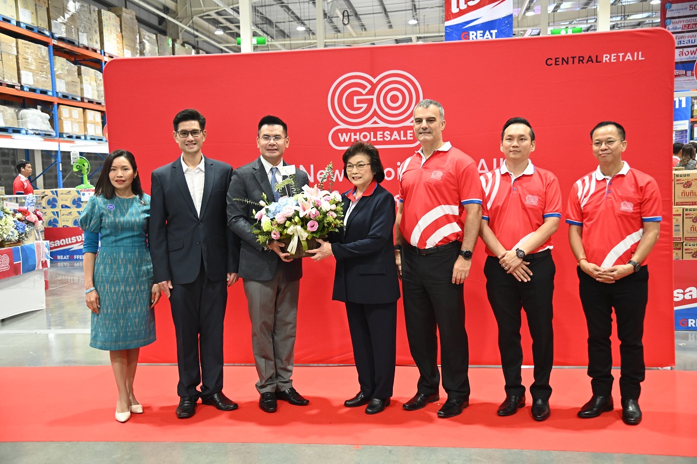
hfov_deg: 50.7
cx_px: 348
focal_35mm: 38
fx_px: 735
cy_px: 232
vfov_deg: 35.0
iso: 4000
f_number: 4
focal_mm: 38
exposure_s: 1/250
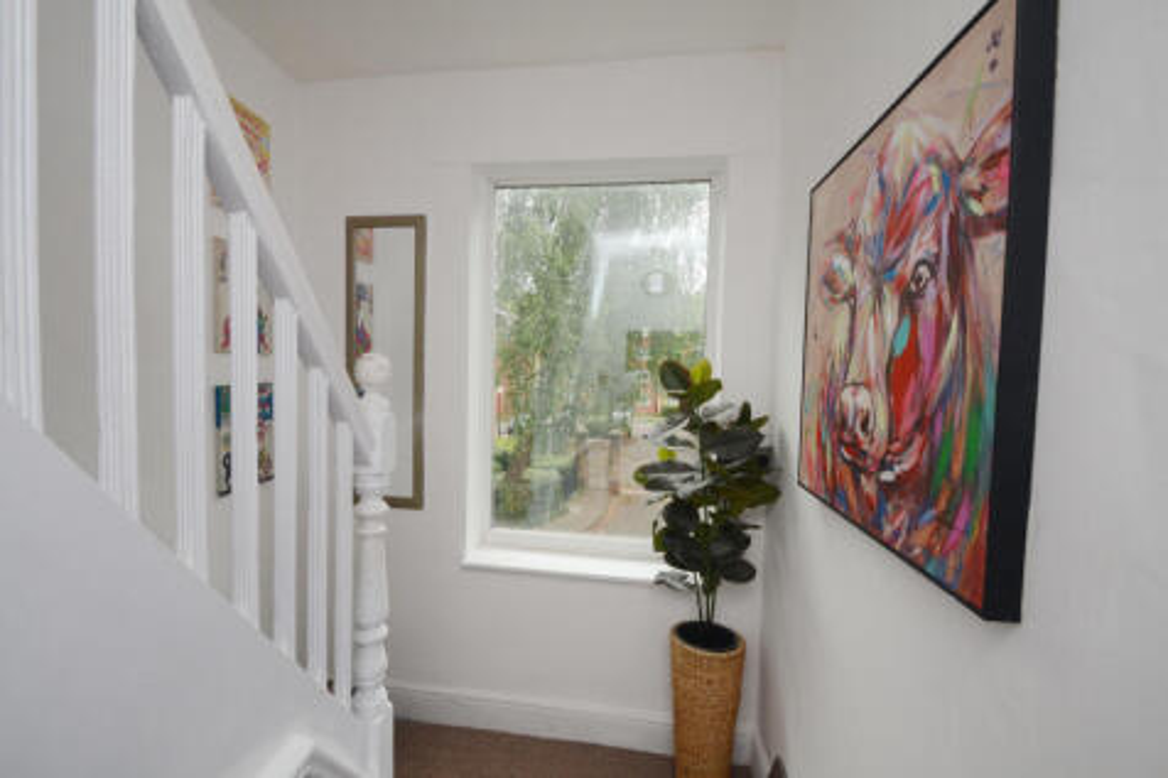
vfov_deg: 77.3
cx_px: 584
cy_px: 389
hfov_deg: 100.4
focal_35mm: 15
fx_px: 486
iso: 400
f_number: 5.6
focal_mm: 10
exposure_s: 1/200
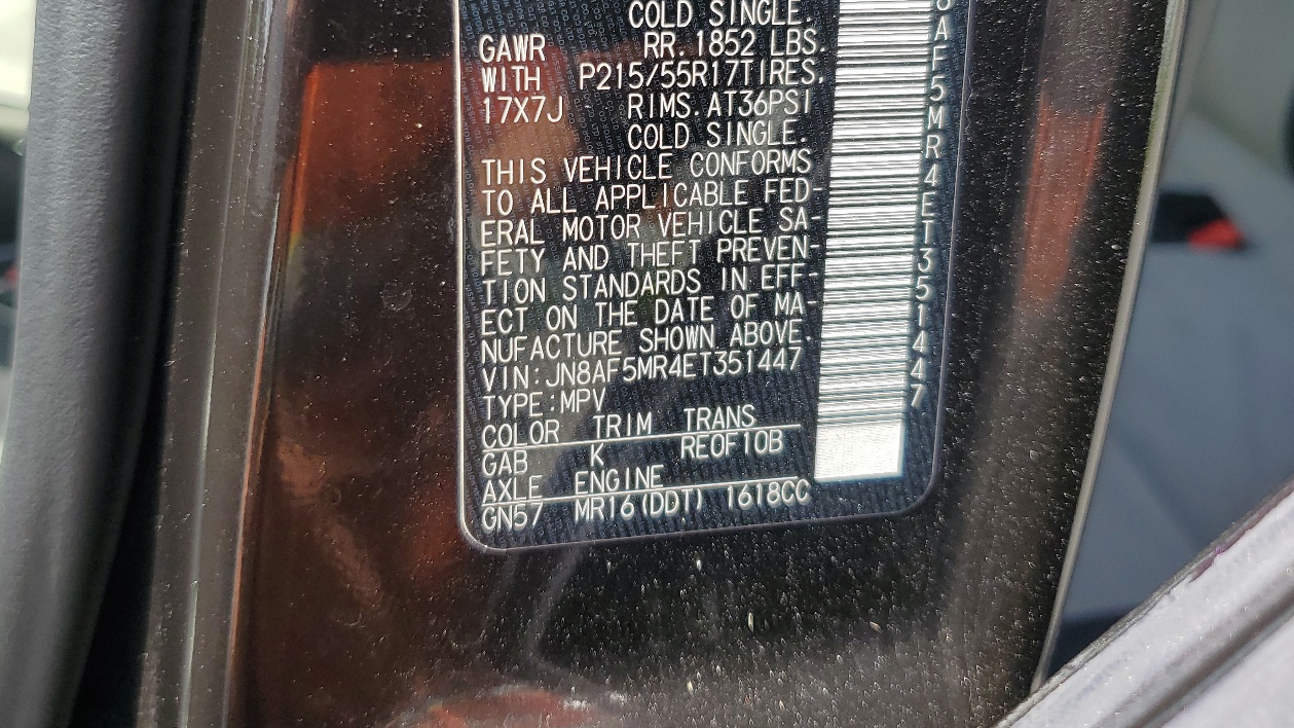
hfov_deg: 55.3
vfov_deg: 32.2
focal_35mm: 36
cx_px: 657
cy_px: 183
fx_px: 1235
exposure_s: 1/667
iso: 50
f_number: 1.5
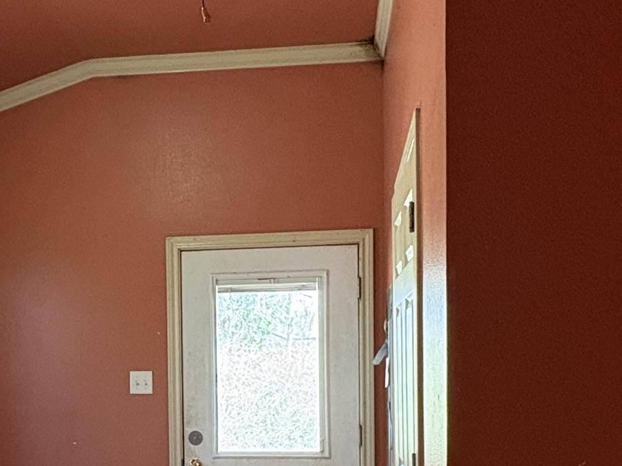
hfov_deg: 39.8
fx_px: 844
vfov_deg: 29.8
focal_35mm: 47
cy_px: 406
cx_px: 190
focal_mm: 2.22
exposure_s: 1/60
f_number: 2.2
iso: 320
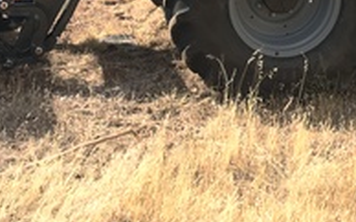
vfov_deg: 13.8
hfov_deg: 23.4
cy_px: -141
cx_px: 293
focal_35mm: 87
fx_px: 844
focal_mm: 4.15
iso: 25
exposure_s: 1/167
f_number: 2.2
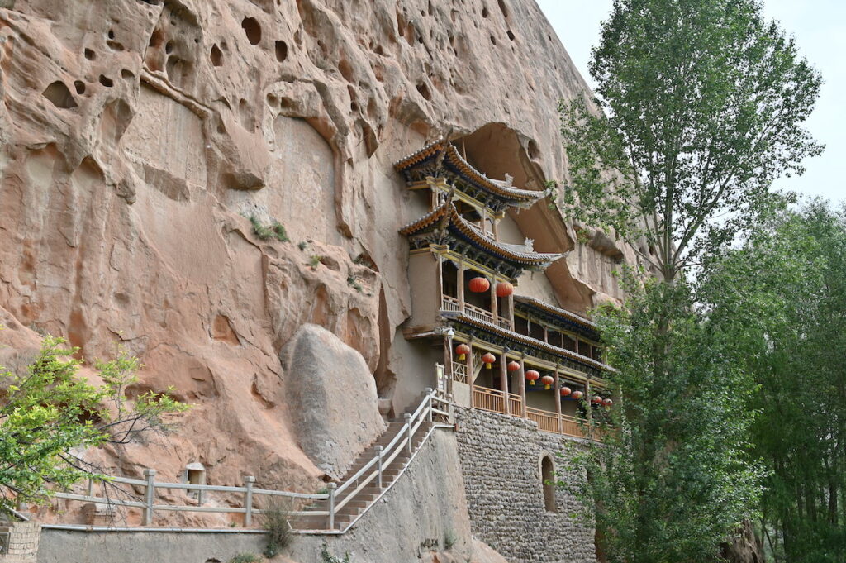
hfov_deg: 48.5
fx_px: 939
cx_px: 423
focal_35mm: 40
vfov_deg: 33.3
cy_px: 282
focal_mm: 40
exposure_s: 1/320
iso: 100
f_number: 6.3
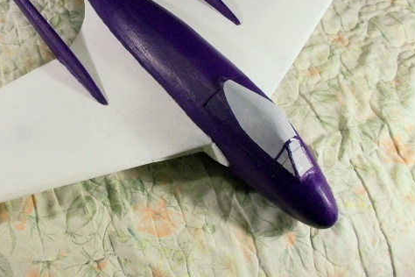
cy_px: 47
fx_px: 646
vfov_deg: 23.7
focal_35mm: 56
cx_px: 102
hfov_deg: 34.9
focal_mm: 5.7
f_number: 2.8
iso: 160
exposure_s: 1/15
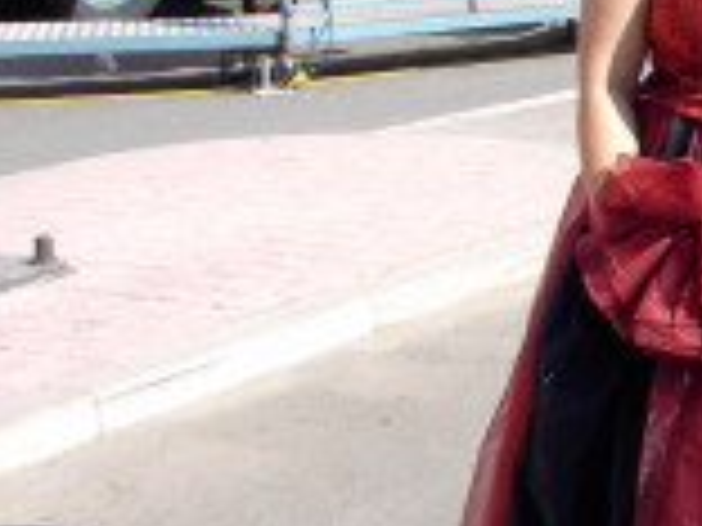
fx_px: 2494
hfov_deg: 14.8
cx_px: 1071
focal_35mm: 123
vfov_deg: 12.0
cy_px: 126
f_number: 4.5
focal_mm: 6.2
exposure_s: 1/220
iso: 70
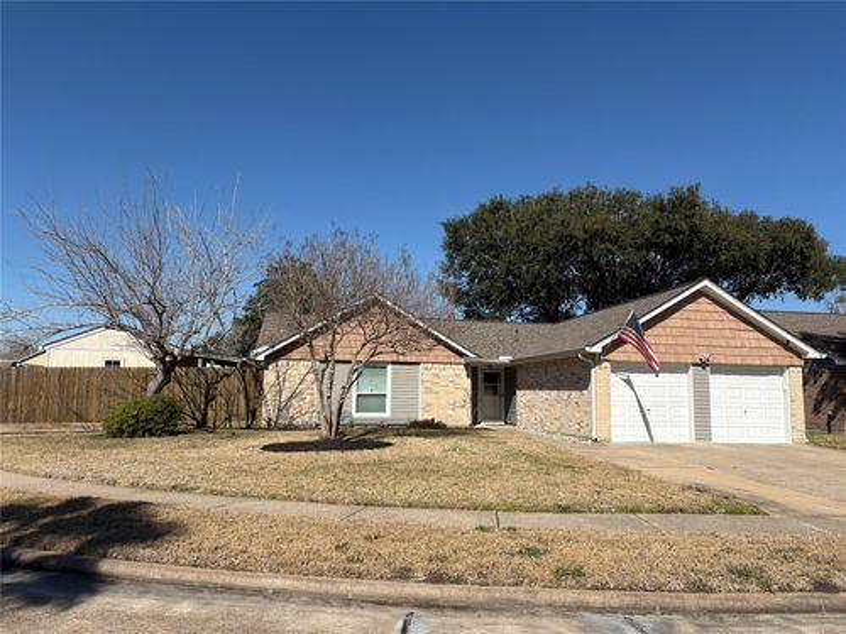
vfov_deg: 53.1
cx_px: 423
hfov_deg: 67.3
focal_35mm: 26
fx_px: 635
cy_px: 317
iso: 50
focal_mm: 5.96
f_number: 1.6
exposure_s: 1/5348
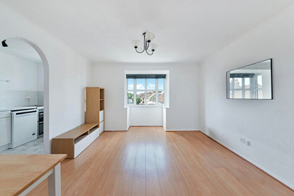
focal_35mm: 13
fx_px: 106
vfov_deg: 85.4
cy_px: 98
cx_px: 147
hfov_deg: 108.4
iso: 200
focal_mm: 13
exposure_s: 1/10
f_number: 4.5
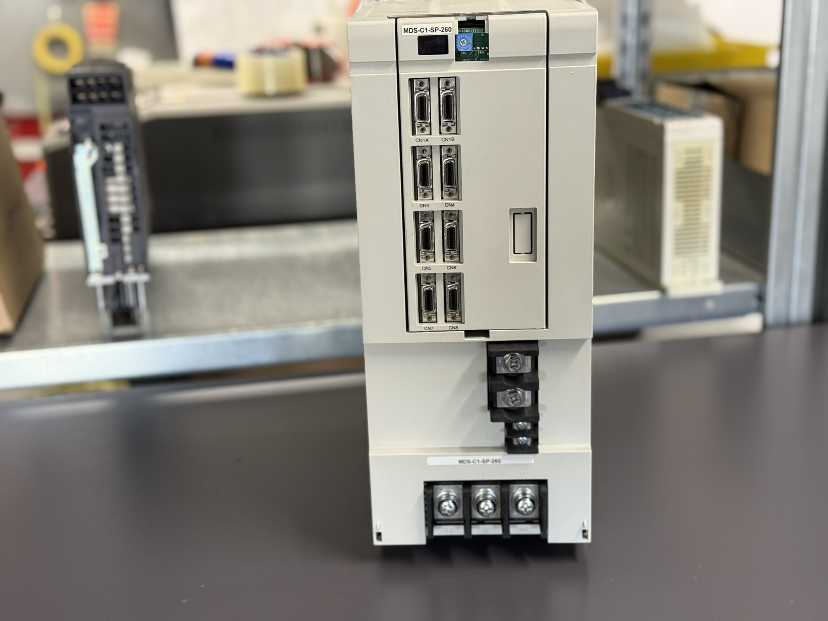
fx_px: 1148
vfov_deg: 30.3
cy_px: 310
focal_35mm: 48
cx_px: 414
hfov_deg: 39.7
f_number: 1.78
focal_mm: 6.76
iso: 160
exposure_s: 1/50
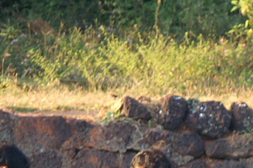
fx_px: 16440
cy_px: 334
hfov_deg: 0.9
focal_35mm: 2342
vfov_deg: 0.6
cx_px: 174
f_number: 5.6
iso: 250
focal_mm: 300
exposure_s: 1/125
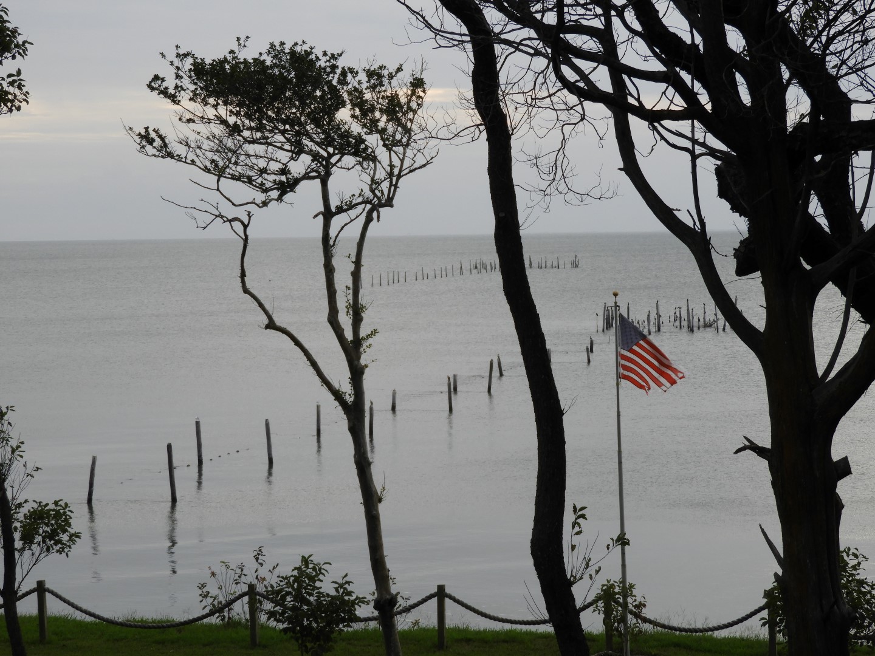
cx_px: 438
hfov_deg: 17.1
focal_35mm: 115
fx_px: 2907
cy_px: 328
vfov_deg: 12.9
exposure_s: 1/160
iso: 100
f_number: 5
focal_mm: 20.6
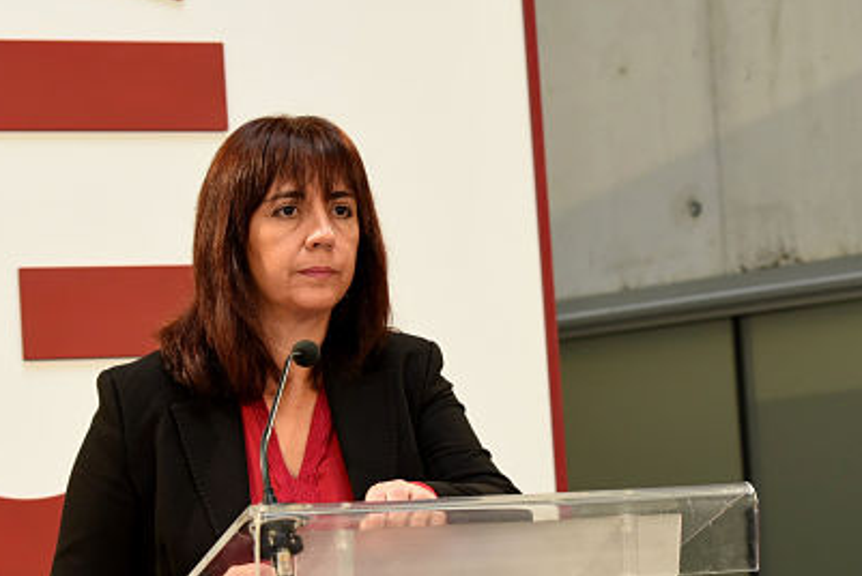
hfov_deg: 17.6
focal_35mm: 116
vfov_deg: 11.8
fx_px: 2779
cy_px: 333
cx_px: 392
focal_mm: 70
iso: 1600
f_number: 5.6
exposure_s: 1/125
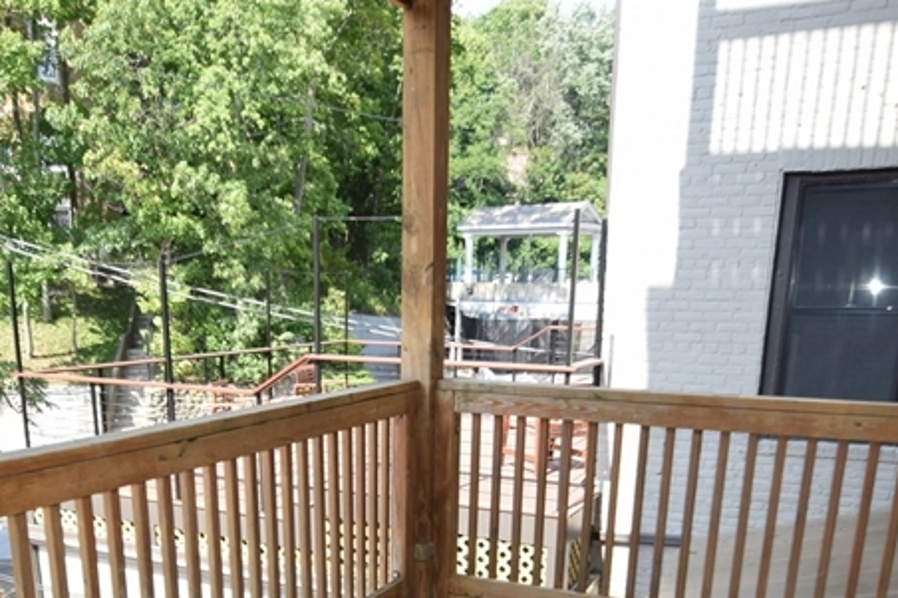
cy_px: 545
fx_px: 848
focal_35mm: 34
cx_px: 395
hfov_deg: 55.7
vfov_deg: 36.3
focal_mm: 10
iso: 110
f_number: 5.6
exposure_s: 1/125
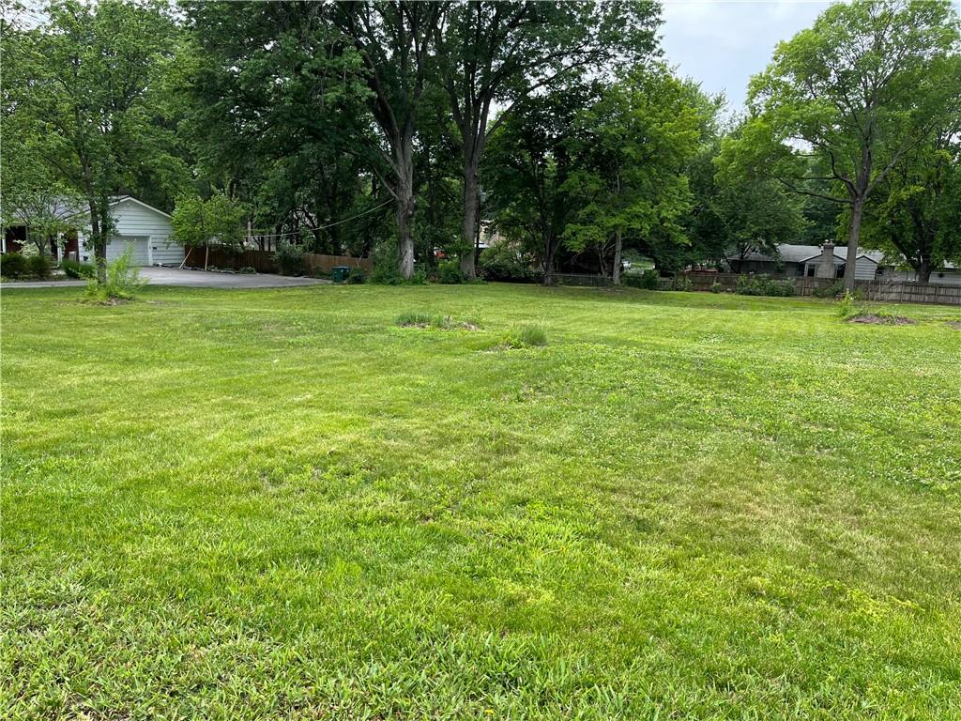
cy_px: 360
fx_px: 722
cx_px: 480
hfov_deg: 67.3
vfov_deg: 53.1
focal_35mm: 26
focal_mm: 5.1
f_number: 1.6
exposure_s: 1/992
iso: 50
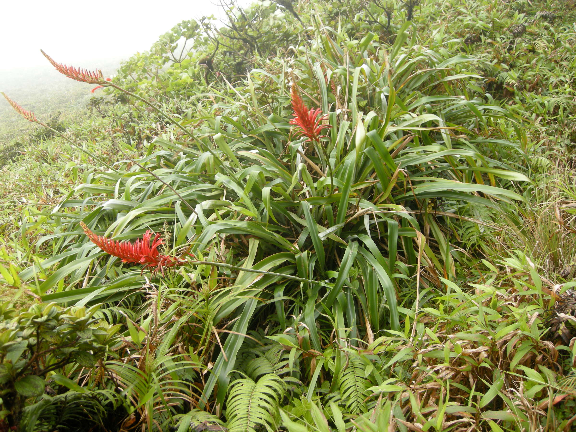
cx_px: 288
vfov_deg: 40.7
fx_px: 582
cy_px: 216
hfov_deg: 52.6
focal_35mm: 35
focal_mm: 7.5
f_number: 3.4
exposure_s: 1/84
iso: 64
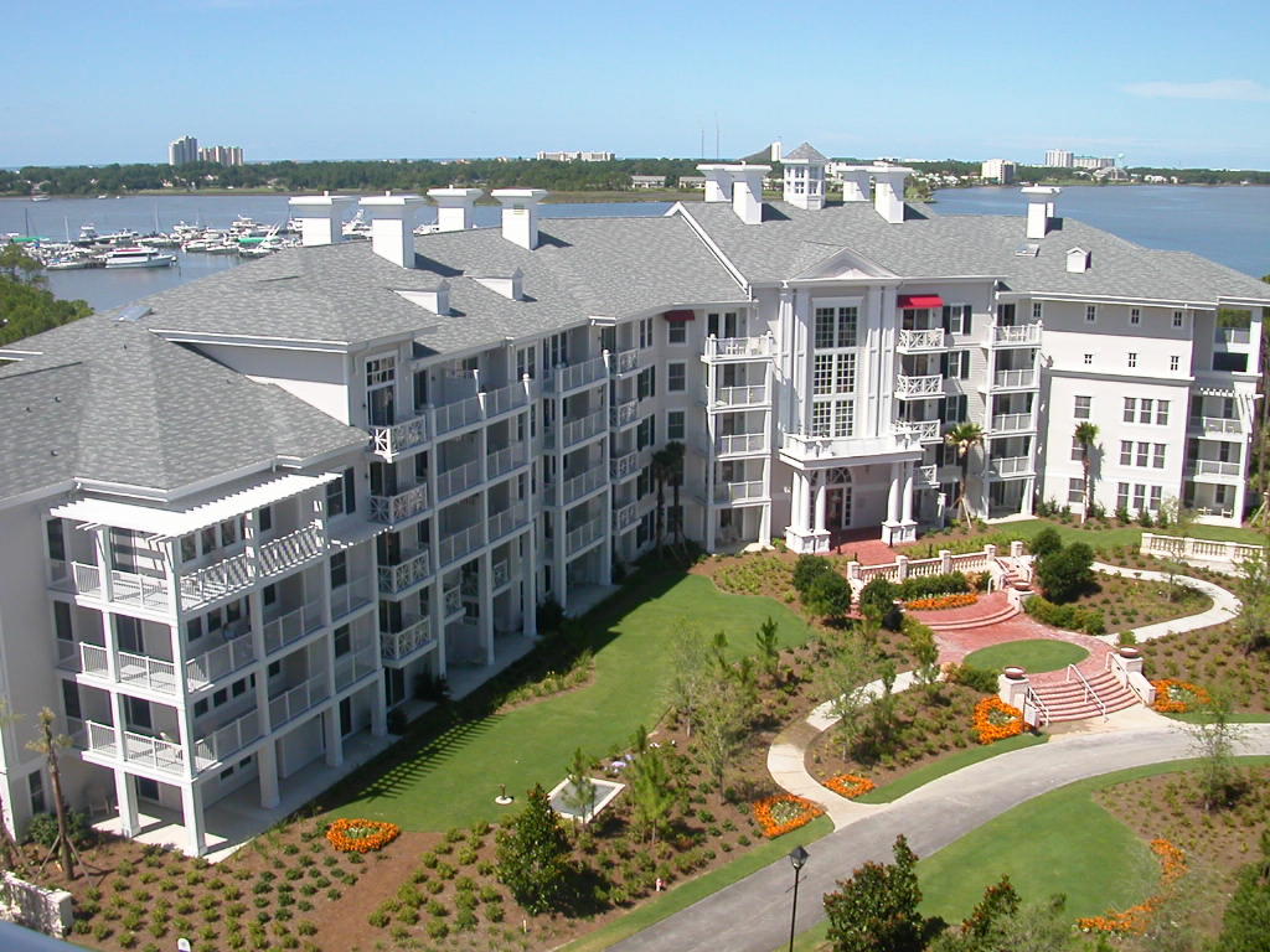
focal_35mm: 37
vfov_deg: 38.7
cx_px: 635
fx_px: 1357
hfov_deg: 50.1
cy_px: 476
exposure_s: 1/689
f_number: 4.5
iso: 100
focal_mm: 5.6
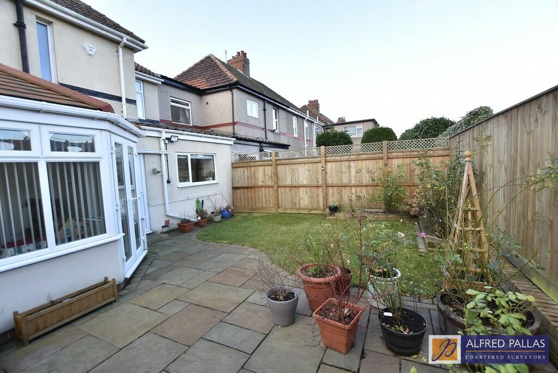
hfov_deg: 100.4
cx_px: 279
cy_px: 186
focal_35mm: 15
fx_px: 233
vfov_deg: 77.4
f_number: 5.6
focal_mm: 10
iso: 200
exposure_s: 1/125
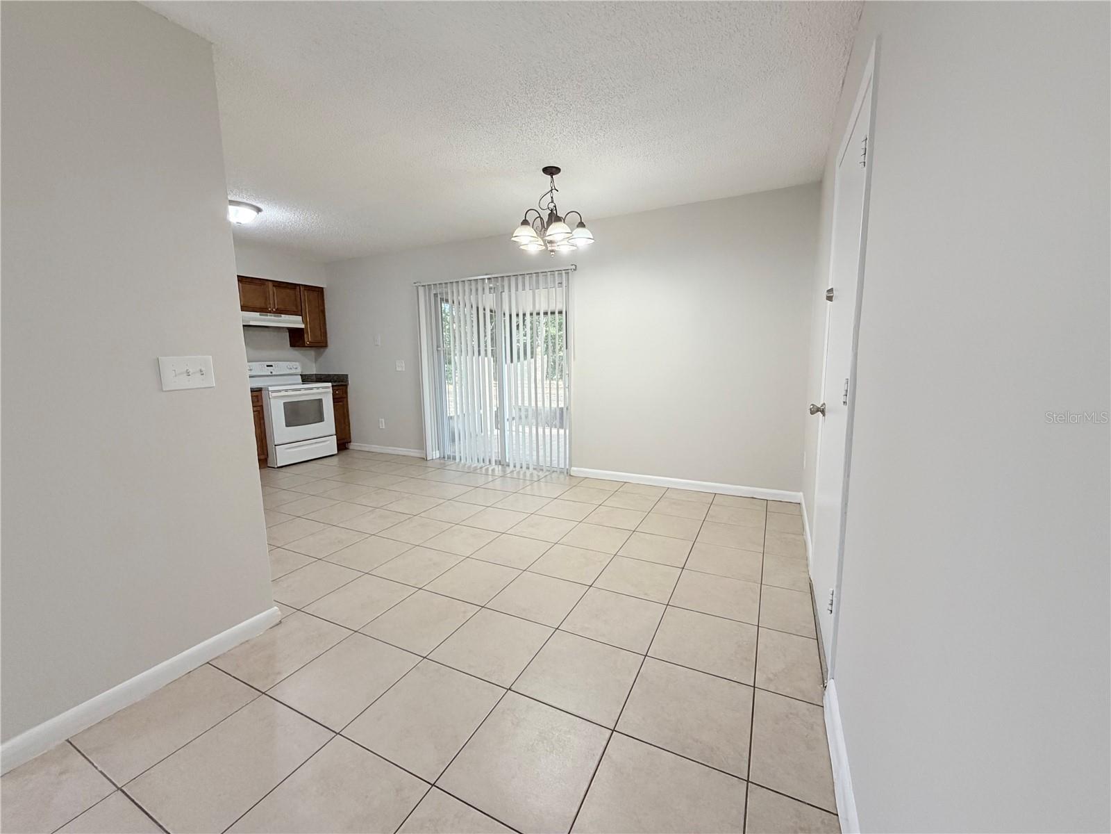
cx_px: 556
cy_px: 417
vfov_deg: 85.7
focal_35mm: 14
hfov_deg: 102.1
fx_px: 449
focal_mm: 2.22
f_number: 2.2
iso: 250
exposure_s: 1/120
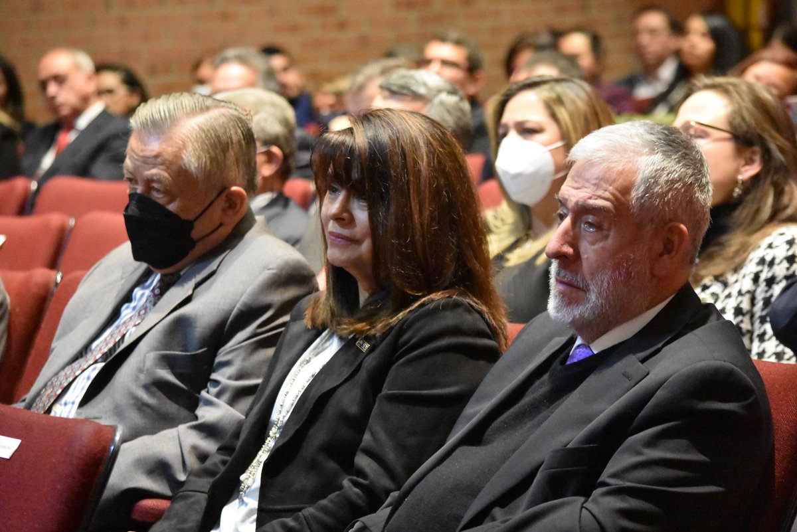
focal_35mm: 147
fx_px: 3255
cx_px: 398
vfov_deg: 9.3
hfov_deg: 14.0
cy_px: 266
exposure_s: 1/50
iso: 12800
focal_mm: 98
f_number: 4.5
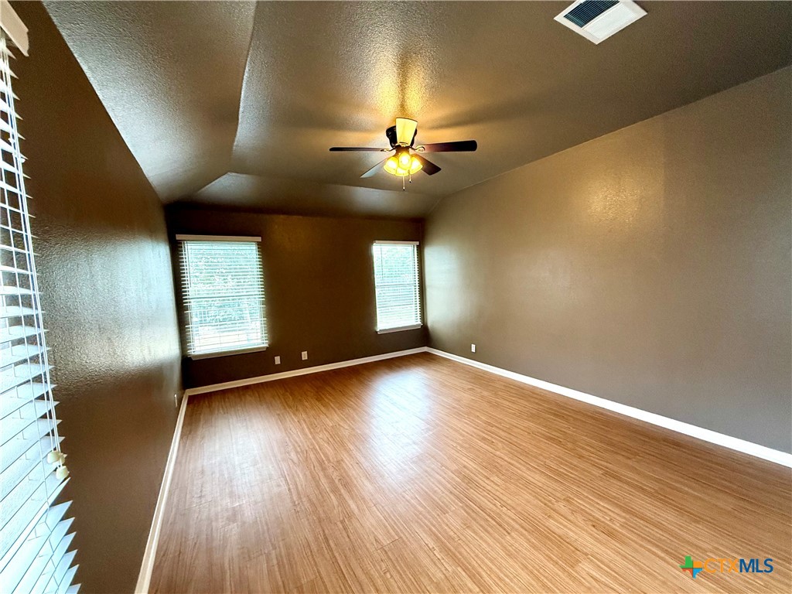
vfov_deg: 85.7
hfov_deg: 102.1
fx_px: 320
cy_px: 297
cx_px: 396
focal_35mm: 14
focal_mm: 2.22
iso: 500
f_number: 2.2
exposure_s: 1/120
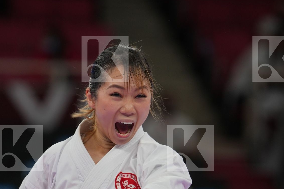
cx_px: 105
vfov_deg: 2.9
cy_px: 148
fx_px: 3780
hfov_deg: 4.3
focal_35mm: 479
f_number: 2.8
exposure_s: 1/500
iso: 200
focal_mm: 200
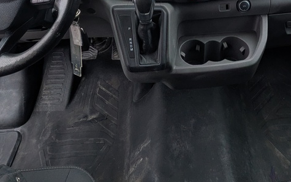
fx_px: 254
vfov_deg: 31.9
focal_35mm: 32
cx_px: 172
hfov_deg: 59.3
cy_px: -44
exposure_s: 1/718
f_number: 2.2
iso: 51
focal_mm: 1.83
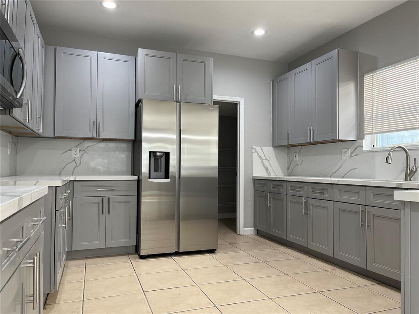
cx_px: 210
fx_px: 315
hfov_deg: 67.3
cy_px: 157
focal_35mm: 26
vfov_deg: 53.1
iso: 100
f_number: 1.6
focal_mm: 5.1
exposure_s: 1/60
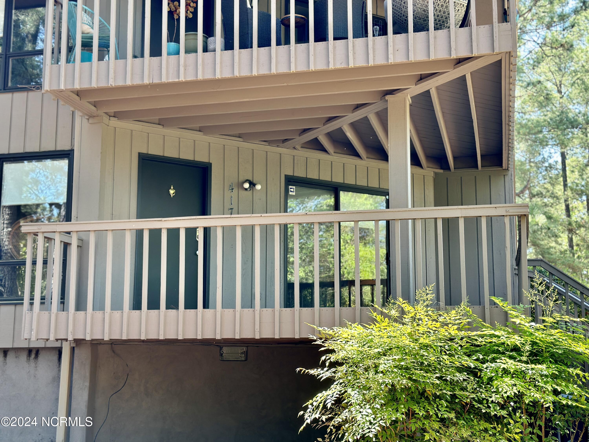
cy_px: 221
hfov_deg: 39.7
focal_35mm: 48
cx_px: 294
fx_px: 817
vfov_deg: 30.3
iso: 80
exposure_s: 1/254
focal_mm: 6.86
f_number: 1.78
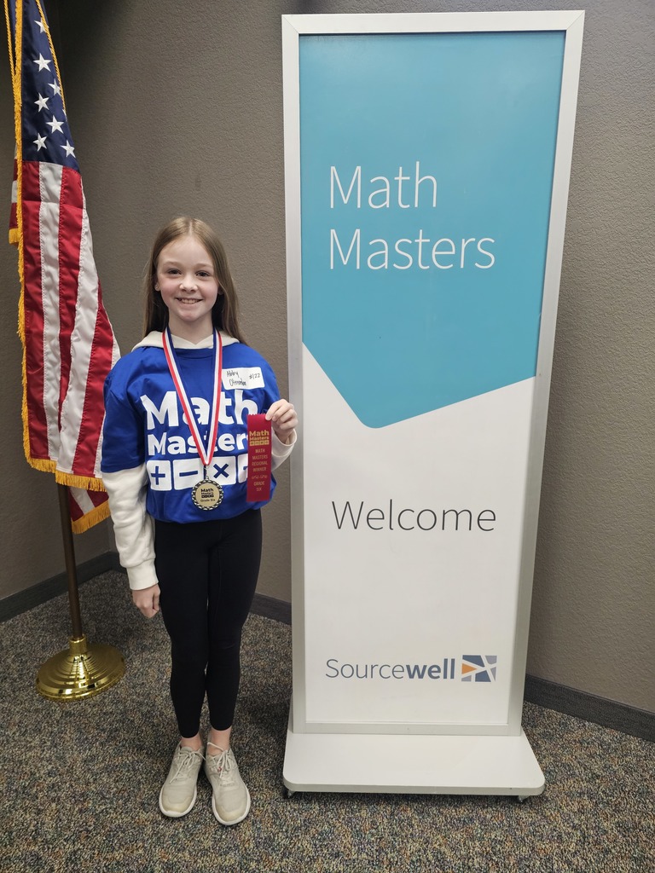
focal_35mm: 23
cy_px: 436
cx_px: 328
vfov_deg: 73.9
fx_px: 580
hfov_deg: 58.9
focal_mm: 6.3
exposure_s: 1/120
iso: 320
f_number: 1.7
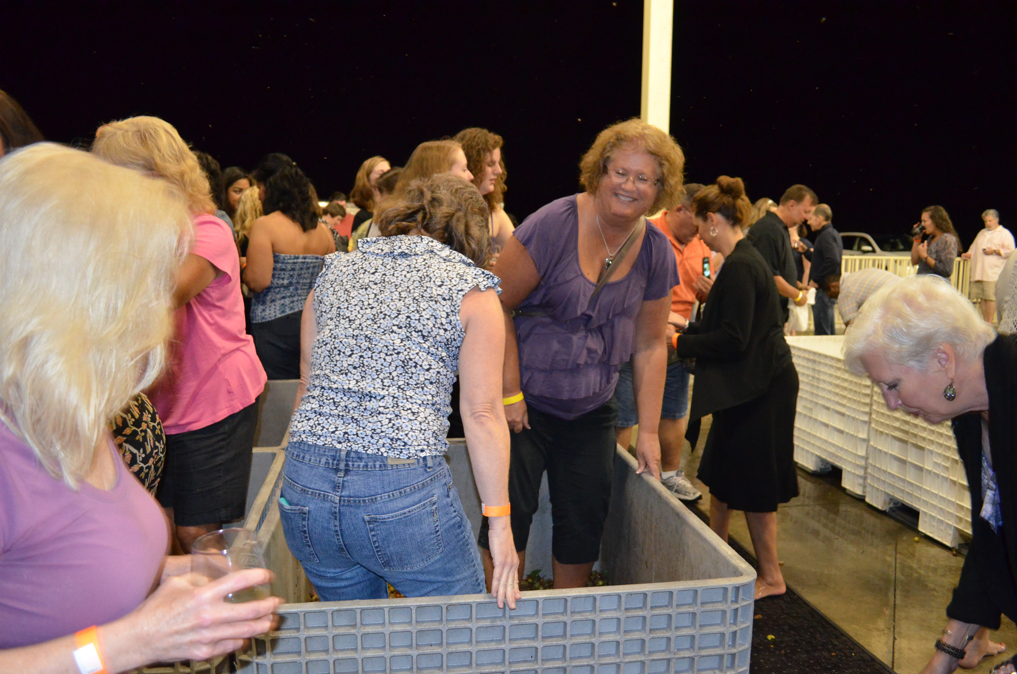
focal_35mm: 27
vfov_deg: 47.7
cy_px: 337
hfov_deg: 67.5
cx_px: 508
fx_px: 761
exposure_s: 1/60
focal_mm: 18
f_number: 3.5
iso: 3200
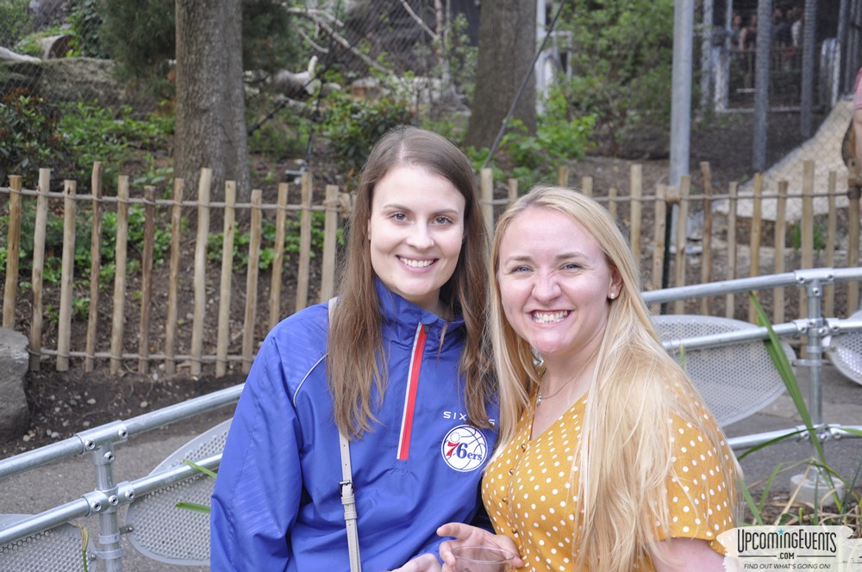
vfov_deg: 25.7
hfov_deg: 37.9
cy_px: 286
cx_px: 431
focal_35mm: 52
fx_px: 1255
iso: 400
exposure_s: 1/60
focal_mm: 35
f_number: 4.5
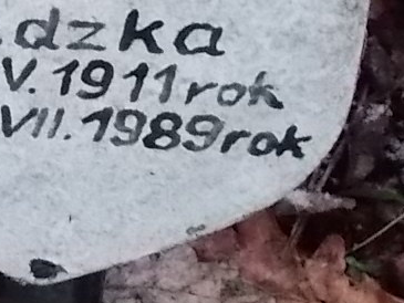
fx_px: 1331
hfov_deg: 17.0
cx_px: 37
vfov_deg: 12.8
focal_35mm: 114
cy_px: -27
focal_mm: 4.6
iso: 400
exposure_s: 1/80
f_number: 3.2
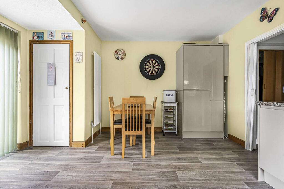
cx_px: 142
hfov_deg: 96.7
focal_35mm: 16
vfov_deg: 73.8
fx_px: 126
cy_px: 94
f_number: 8
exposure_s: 1/60
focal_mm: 16
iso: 1000
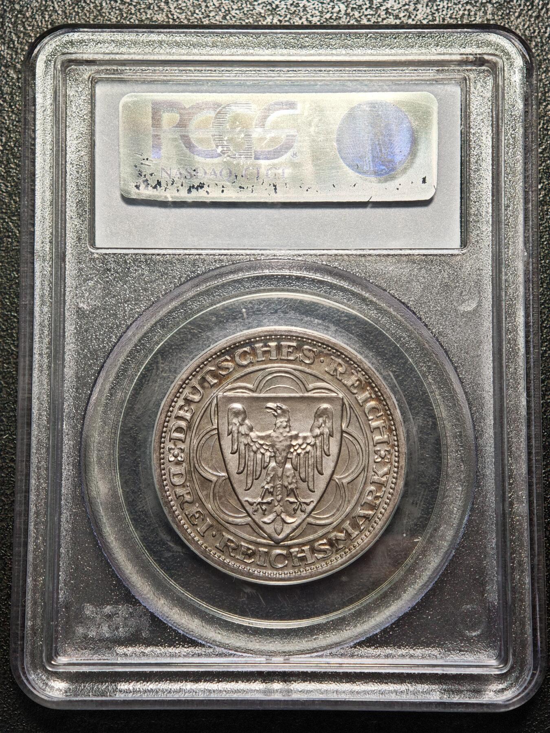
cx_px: 275
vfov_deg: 32.2
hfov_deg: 24.4
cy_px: 366
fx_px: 1271
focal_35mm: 60
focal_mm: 9
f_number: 2
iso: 250
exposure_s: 1/120
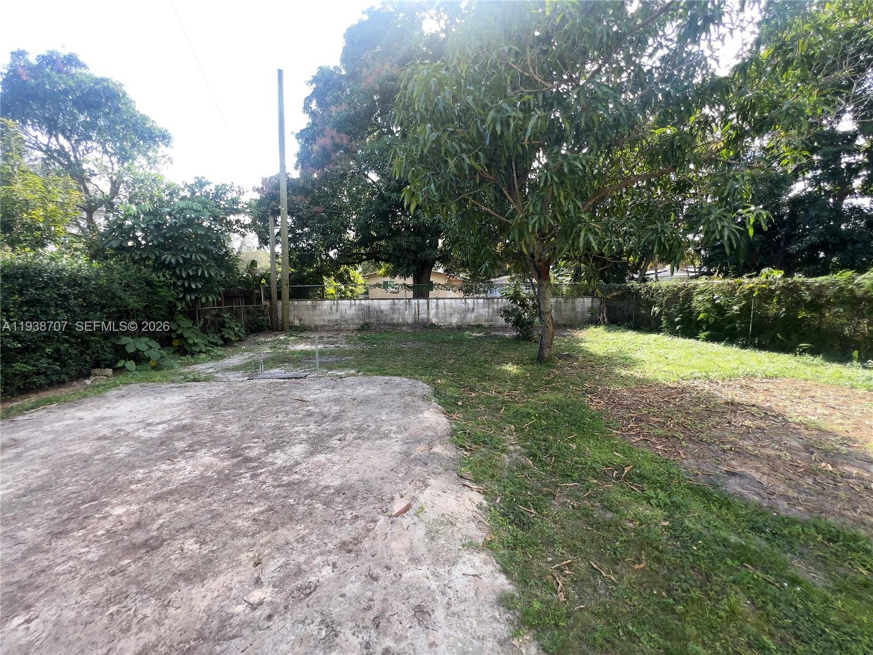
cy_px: 328
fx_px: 328
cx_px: 436
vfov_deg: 89.9
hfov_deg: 106.2
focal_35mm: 13
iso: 25
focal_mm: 1.57
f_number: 1.8
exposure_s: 1/287
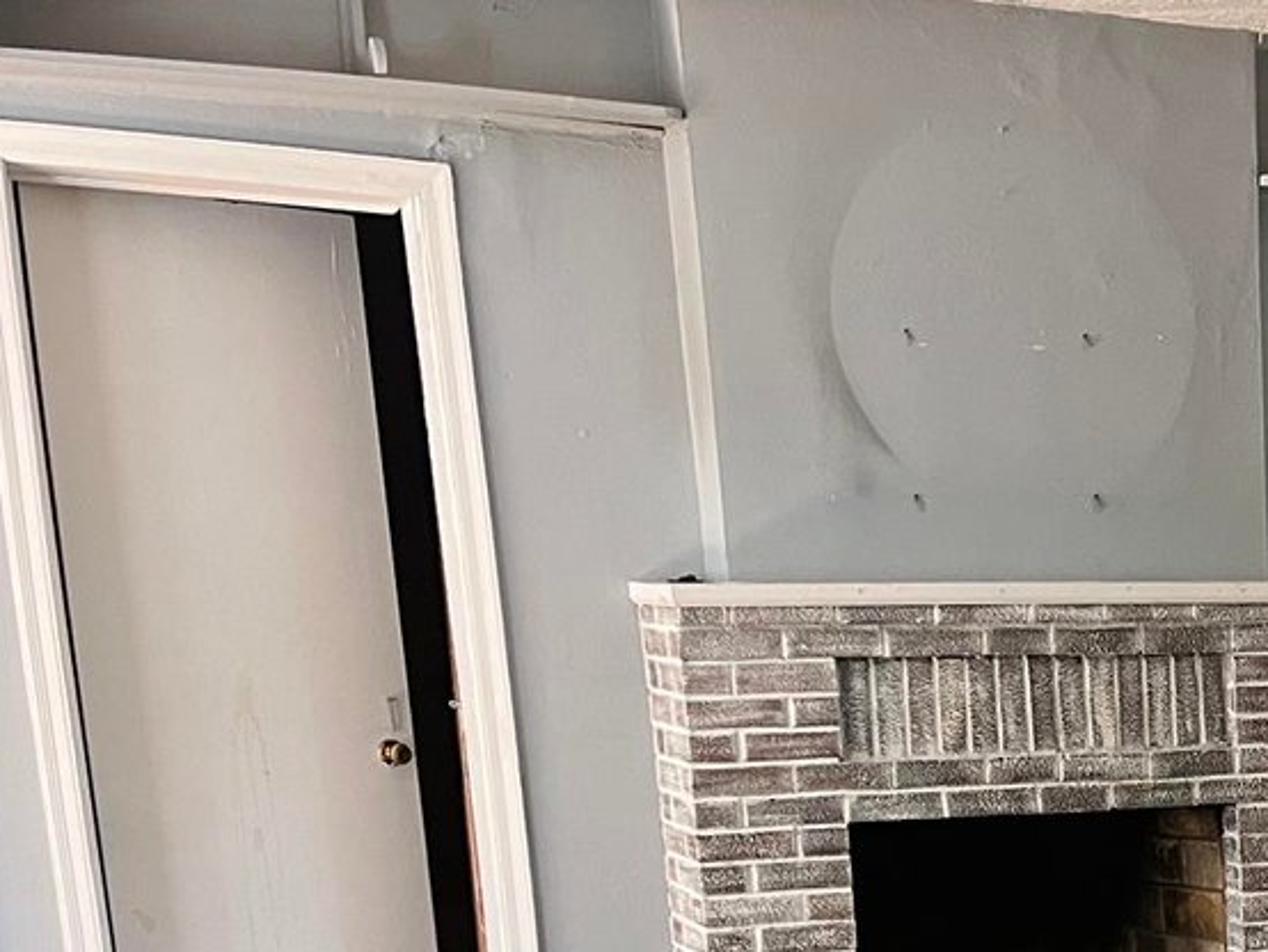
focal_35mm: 71
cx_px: 1551
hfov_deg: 24.6
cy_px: 1189
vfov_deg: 19.4
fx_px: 2602
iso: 160
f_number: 1.6
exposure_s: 1/60
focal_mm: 5.1
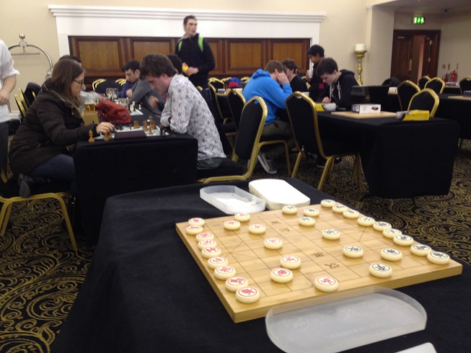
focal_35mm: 35
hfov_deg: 52.6
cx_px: 236
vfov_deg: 40.7
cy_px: 176
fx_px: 476
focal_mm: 4.28
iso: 125
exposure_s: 1/20
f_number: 2.4
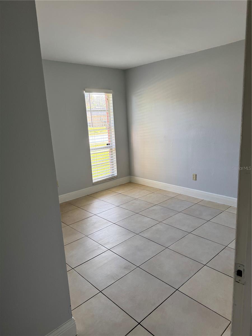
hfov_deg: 56.8
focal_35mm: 24
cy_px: 168
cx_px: 126
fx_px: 233
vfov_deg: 71.6
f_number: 1.78
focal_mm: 6.76
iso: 125
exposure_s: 1/121
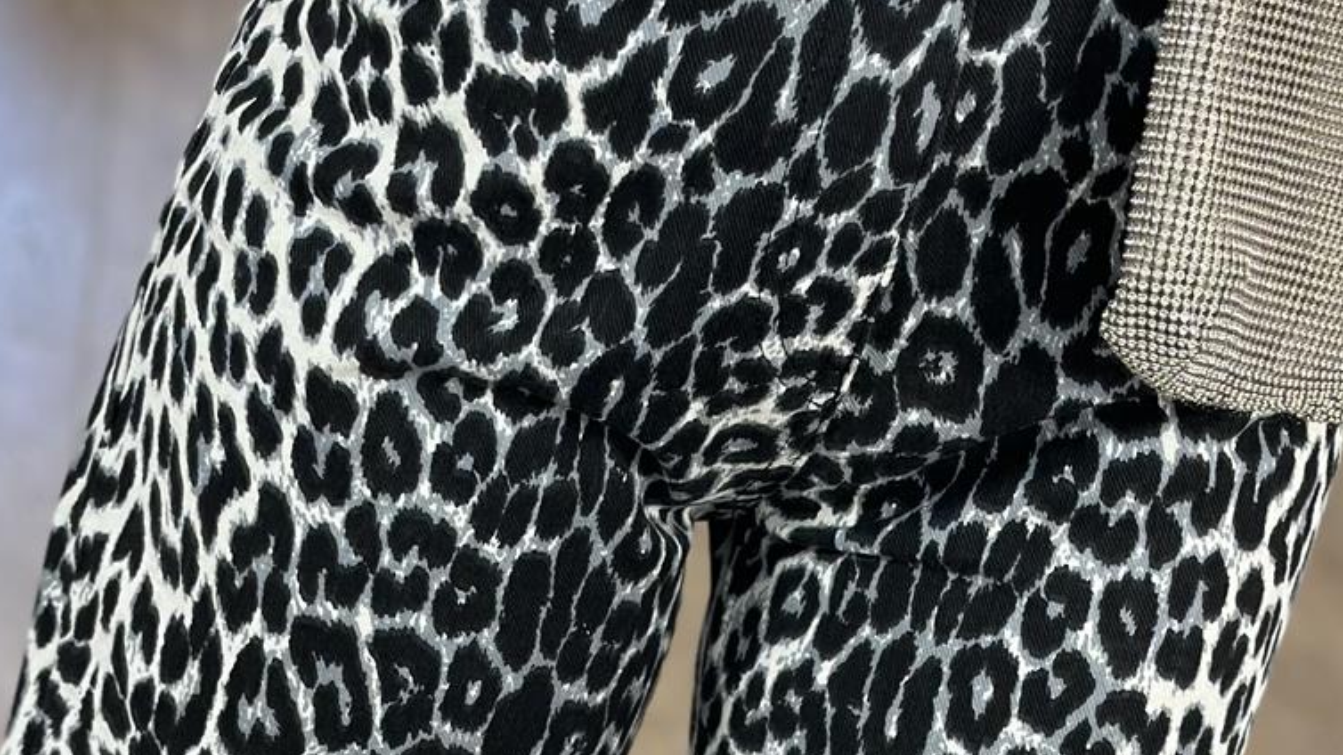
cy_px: 821
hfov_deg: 19.3
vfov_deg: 10.8
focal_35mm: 111
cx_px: 631
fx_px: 3953
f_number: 1.78
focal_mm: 6.86
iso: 64
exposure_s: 1/100
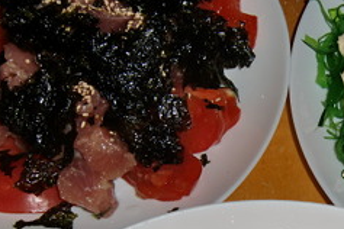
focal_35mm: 79
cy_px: 200
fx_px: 755
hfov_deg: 25.3
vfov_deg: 17.1
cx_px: 271
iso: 64
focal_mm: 7.1
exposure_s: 1/20
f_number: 3.8
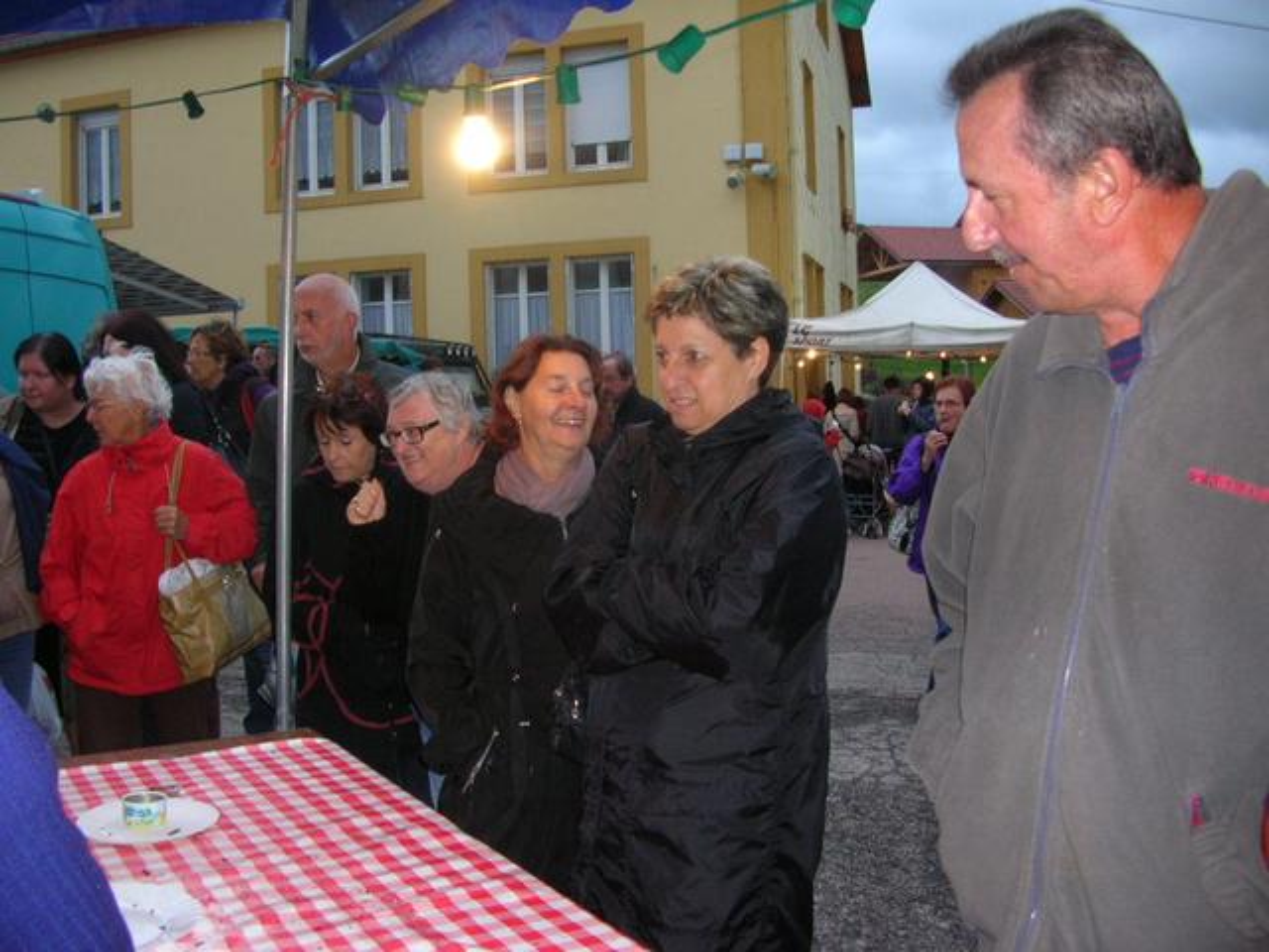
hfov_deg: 52.6
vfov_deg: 40.7
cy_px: 476
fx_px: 1283
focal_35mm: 35
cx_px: 634
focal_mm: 5.8
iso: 105
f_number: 2.8
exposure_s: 1/60.1
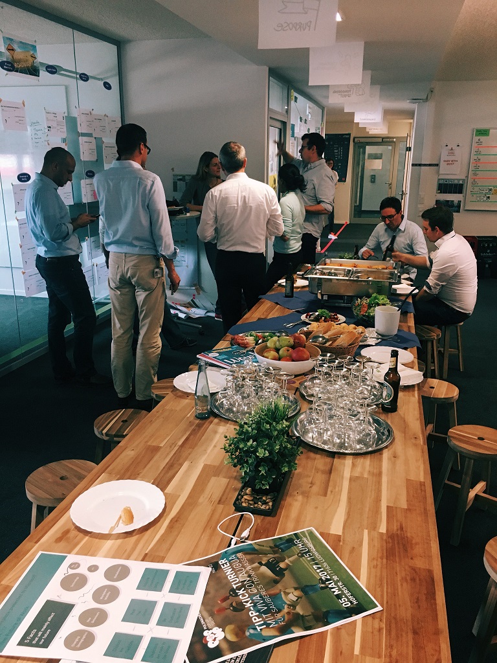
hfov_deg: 48.2
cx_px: 248
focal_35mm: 29
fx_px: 555
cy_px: 332
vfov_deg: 61.7
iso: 160
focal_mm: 4.15
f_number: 2.2
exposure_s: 1/33
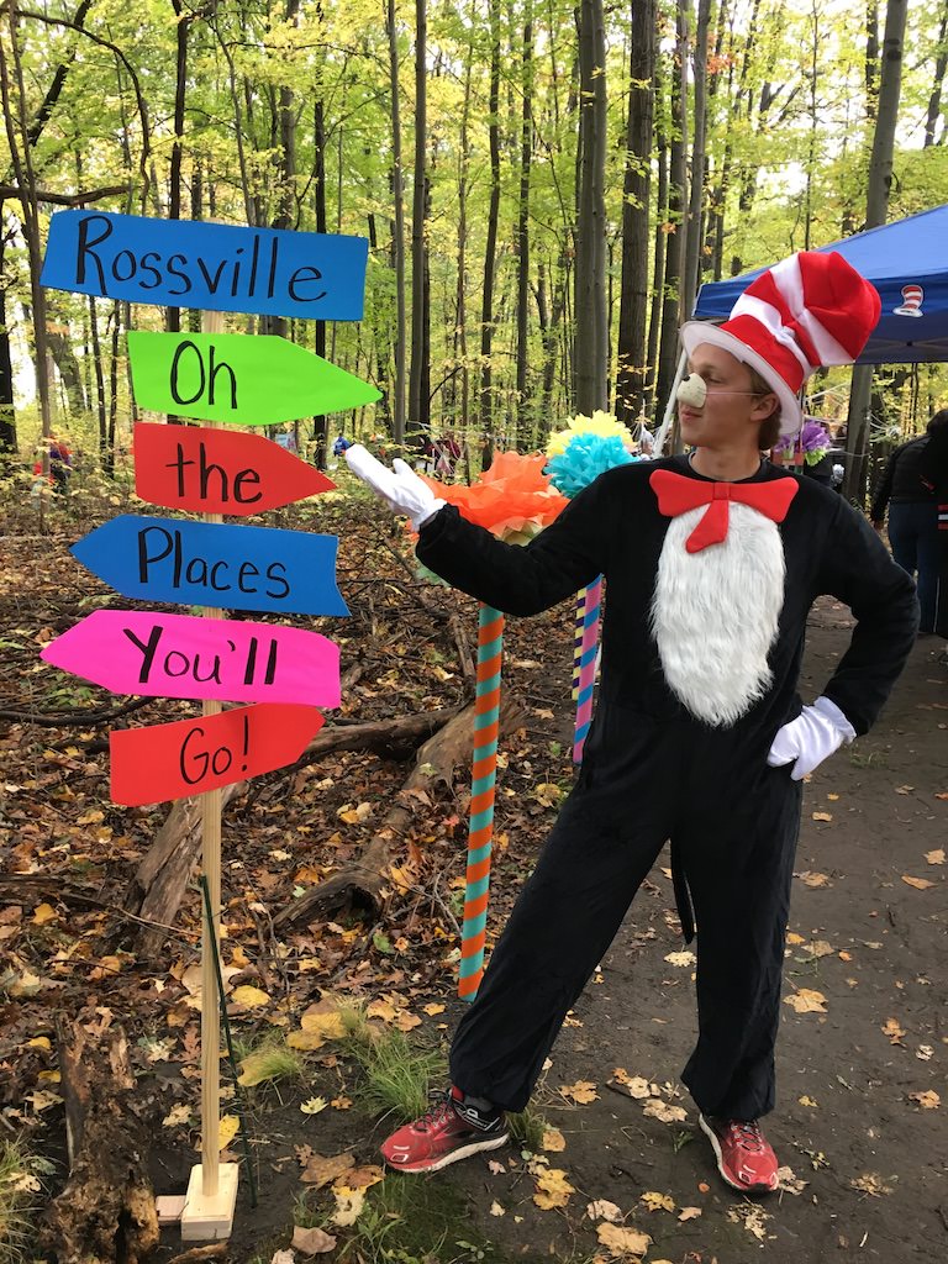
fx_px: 1059
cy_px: 632
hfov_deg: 48.2
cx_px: 474
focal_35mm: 29
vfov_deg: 61.7
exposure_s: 1/30
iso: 40
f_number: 2.2
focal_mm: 4.15
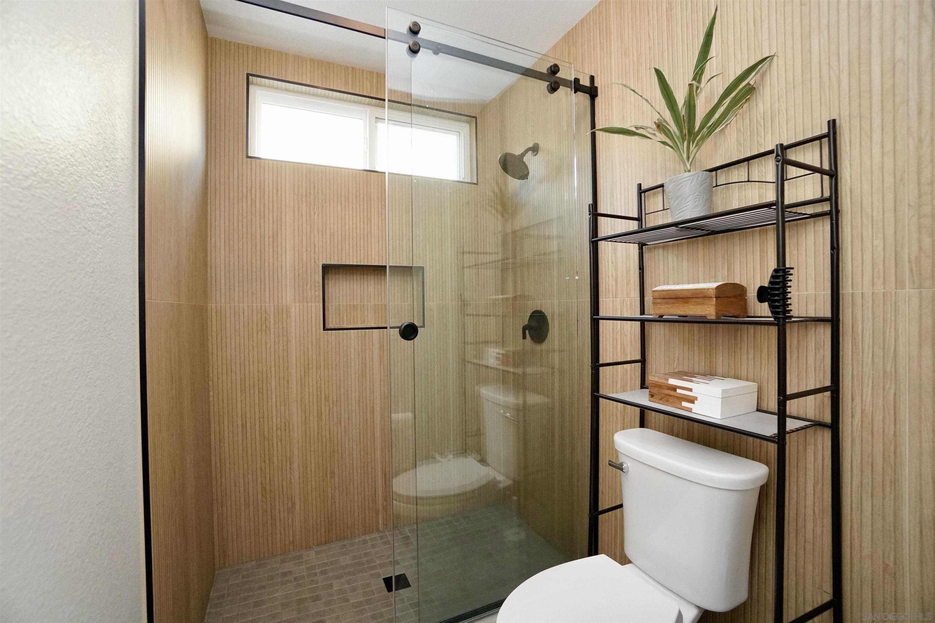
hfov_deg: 100.4
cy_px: 312
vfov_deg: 77.3
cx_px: 468
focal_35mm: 15
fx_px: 390
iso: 3200
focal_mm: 10
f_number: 4
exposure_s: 1/160
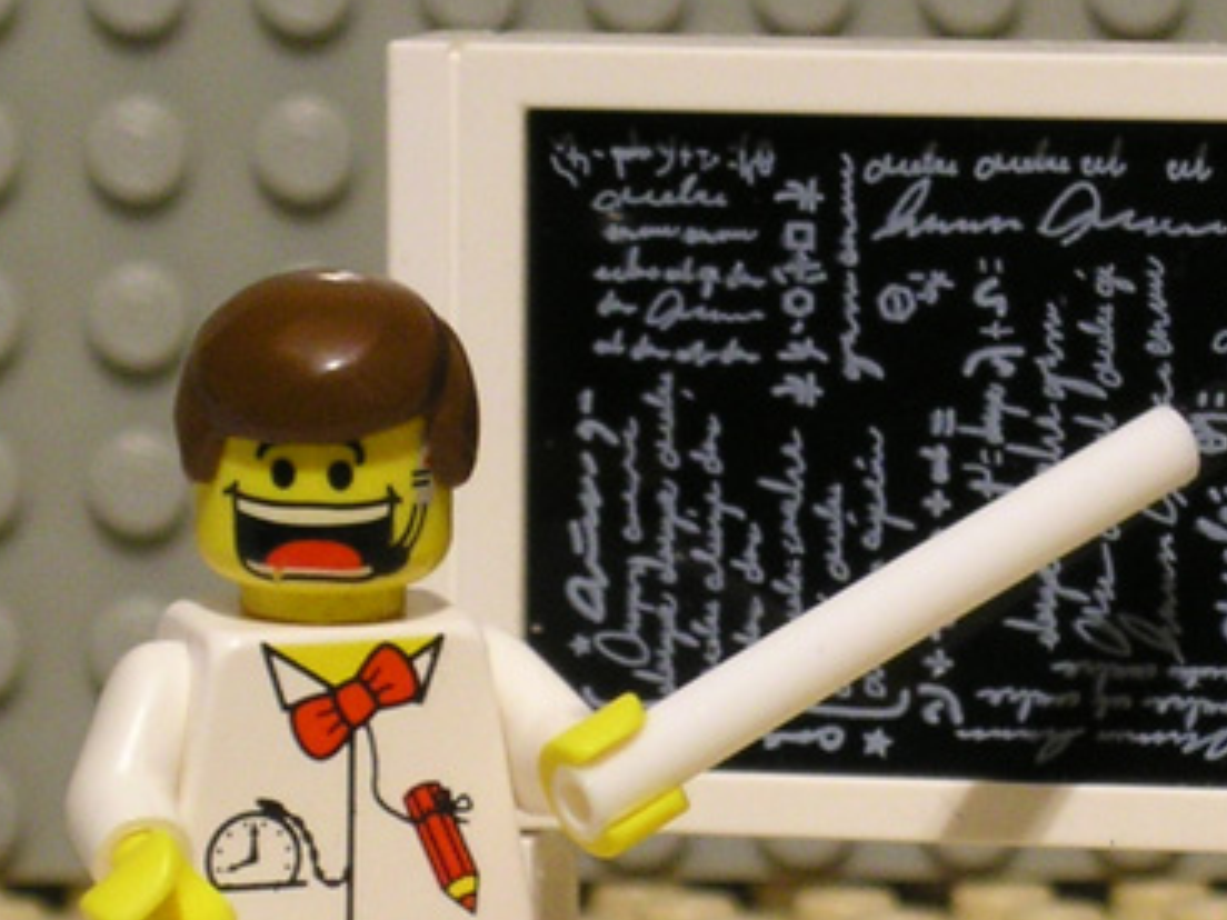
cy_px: 653
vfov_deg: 7.5
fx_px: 7018
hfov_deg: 10.0
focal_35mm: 198
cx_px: 887
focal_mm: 23.4
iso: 200
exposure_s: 1/10
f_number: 4.7
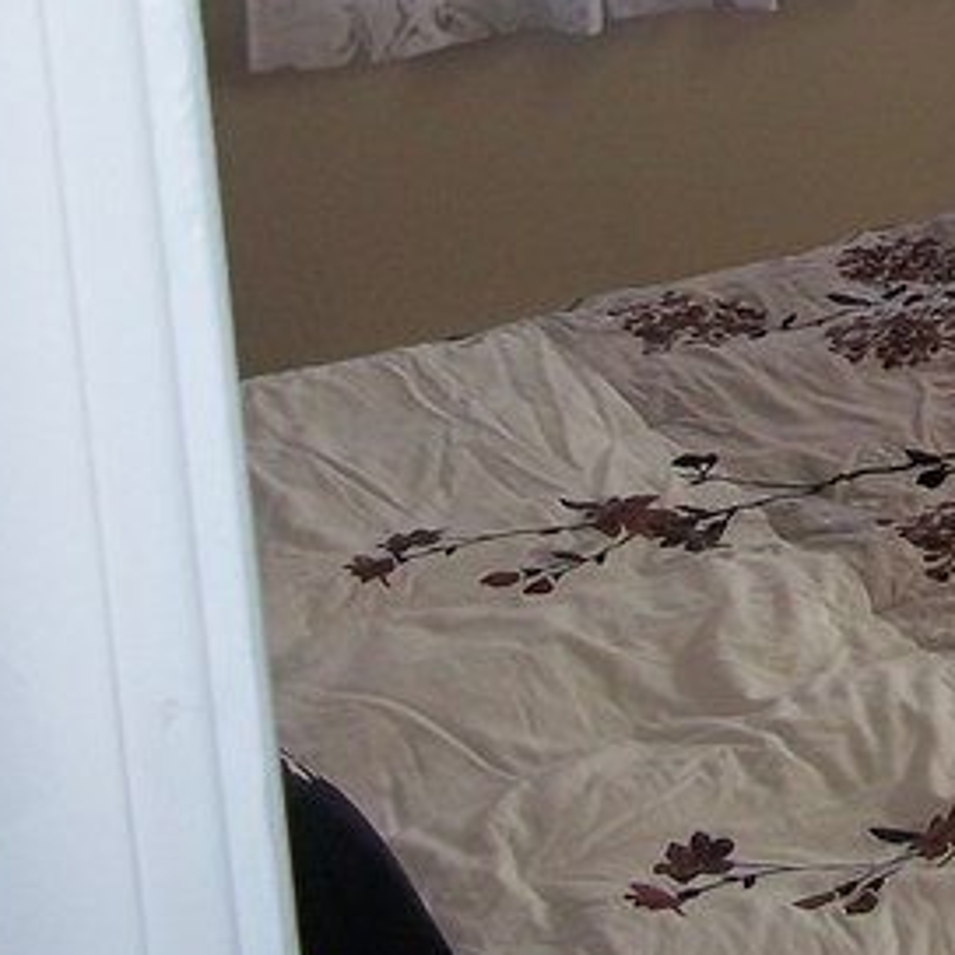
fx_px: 3746
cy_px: -348
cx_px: 1303
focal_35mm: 120
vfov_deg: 13.9
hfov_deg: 13.9
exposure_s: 1/100
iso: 80
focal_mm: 6.5
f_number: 3.1
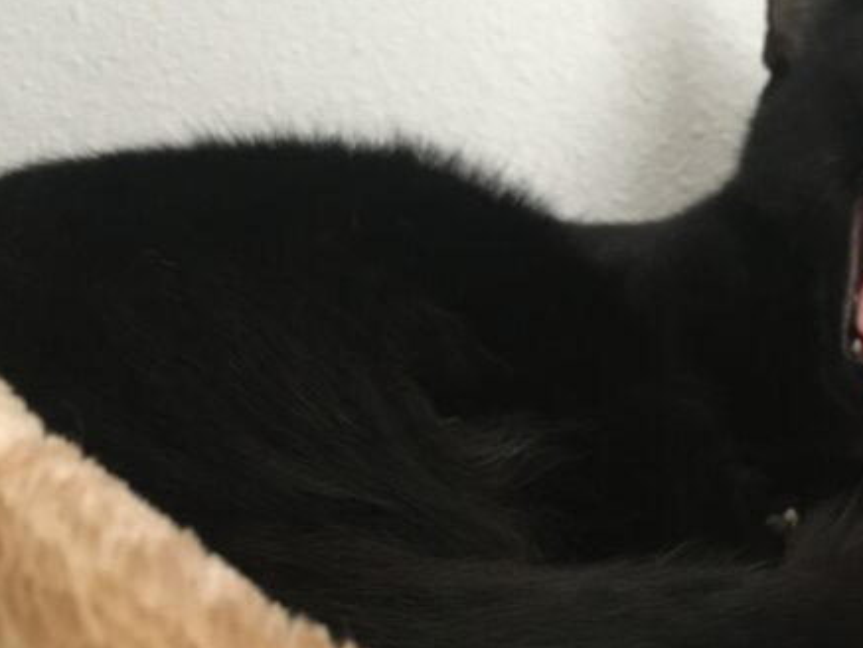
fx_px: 1272
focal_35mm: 51
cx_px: 656
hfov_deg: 36.5
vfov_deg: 28.5
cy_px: 367
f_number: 2.2
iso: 400
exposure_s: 1/15
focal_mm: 4.15
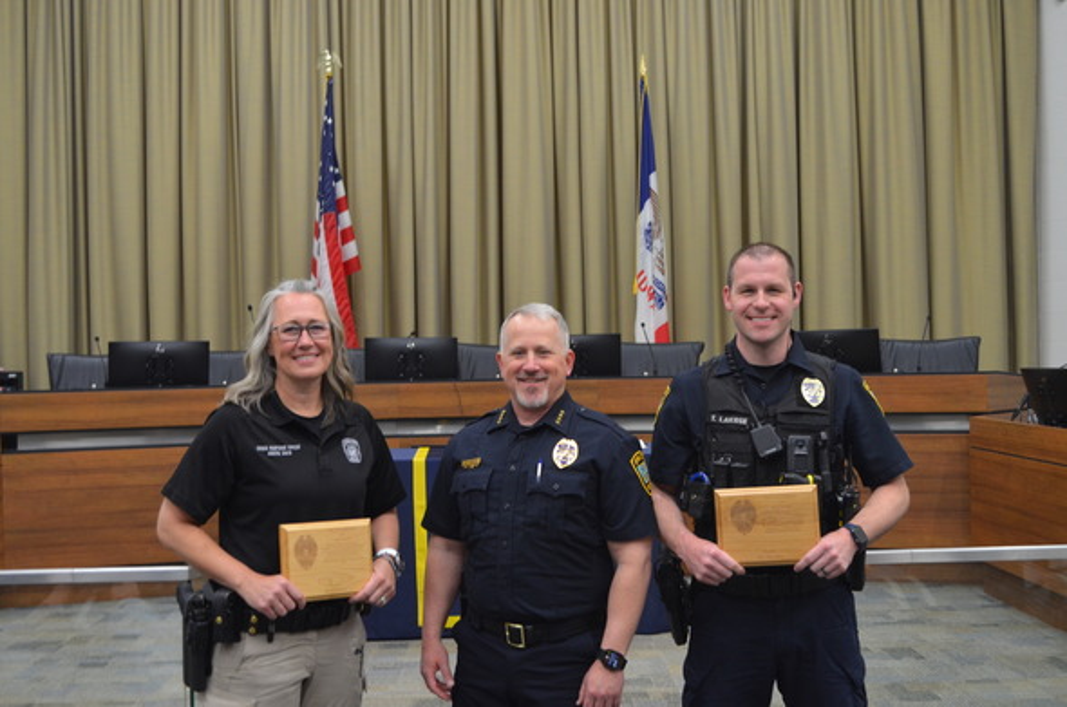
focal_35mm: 45
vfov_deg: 29.7
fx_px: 1331
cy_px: 354
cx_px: 534
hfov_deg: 43.7
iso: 800
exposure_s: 1/40
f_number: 4.5
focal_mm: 30
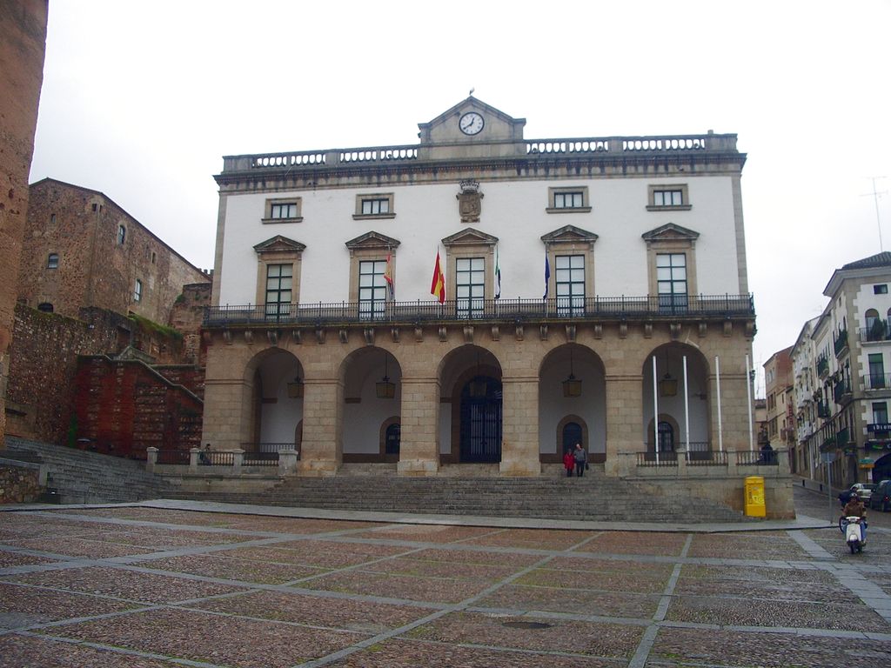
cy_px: 334
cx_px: 446
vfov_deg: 40.7
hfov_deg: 52.6
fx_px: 901
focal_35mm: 35
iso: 50
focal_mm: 5.8
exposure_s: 1/320
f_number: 4.3
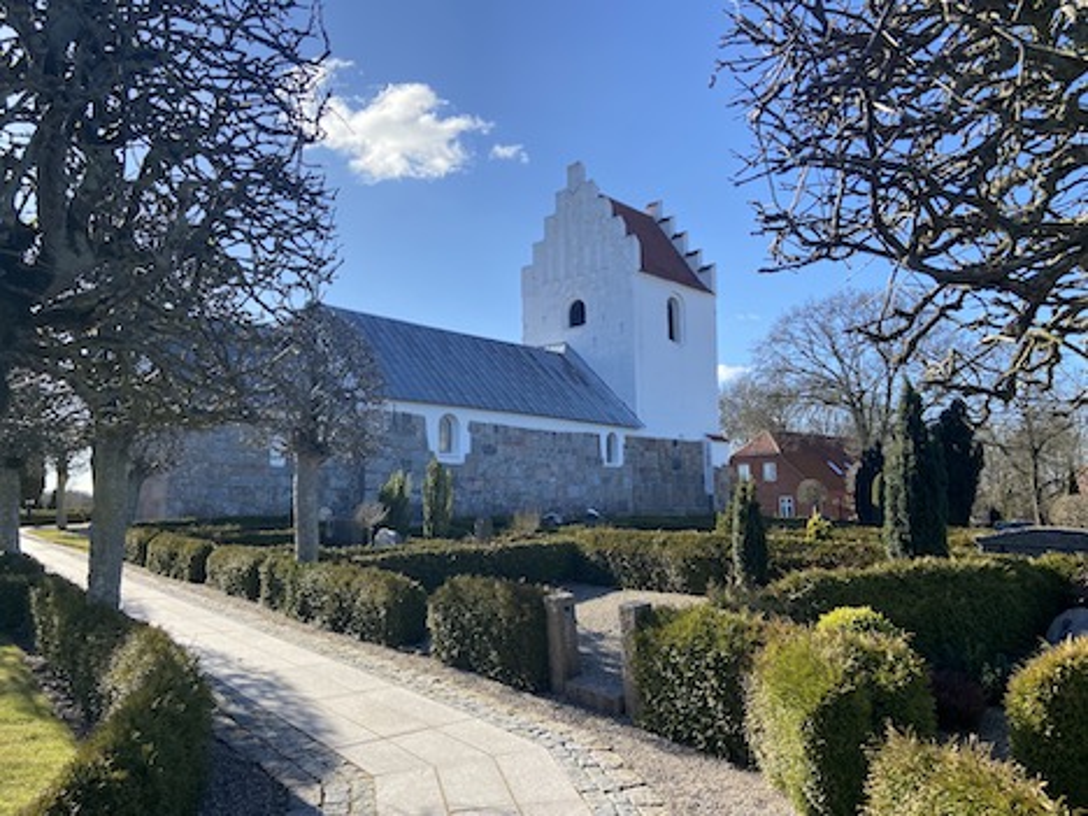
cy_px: 408
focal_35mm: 26
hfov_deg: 67.3
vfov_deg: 53.1
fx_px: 817
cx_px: 544
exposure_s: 1/1585
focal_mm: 4.25
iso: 32
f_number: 1.8
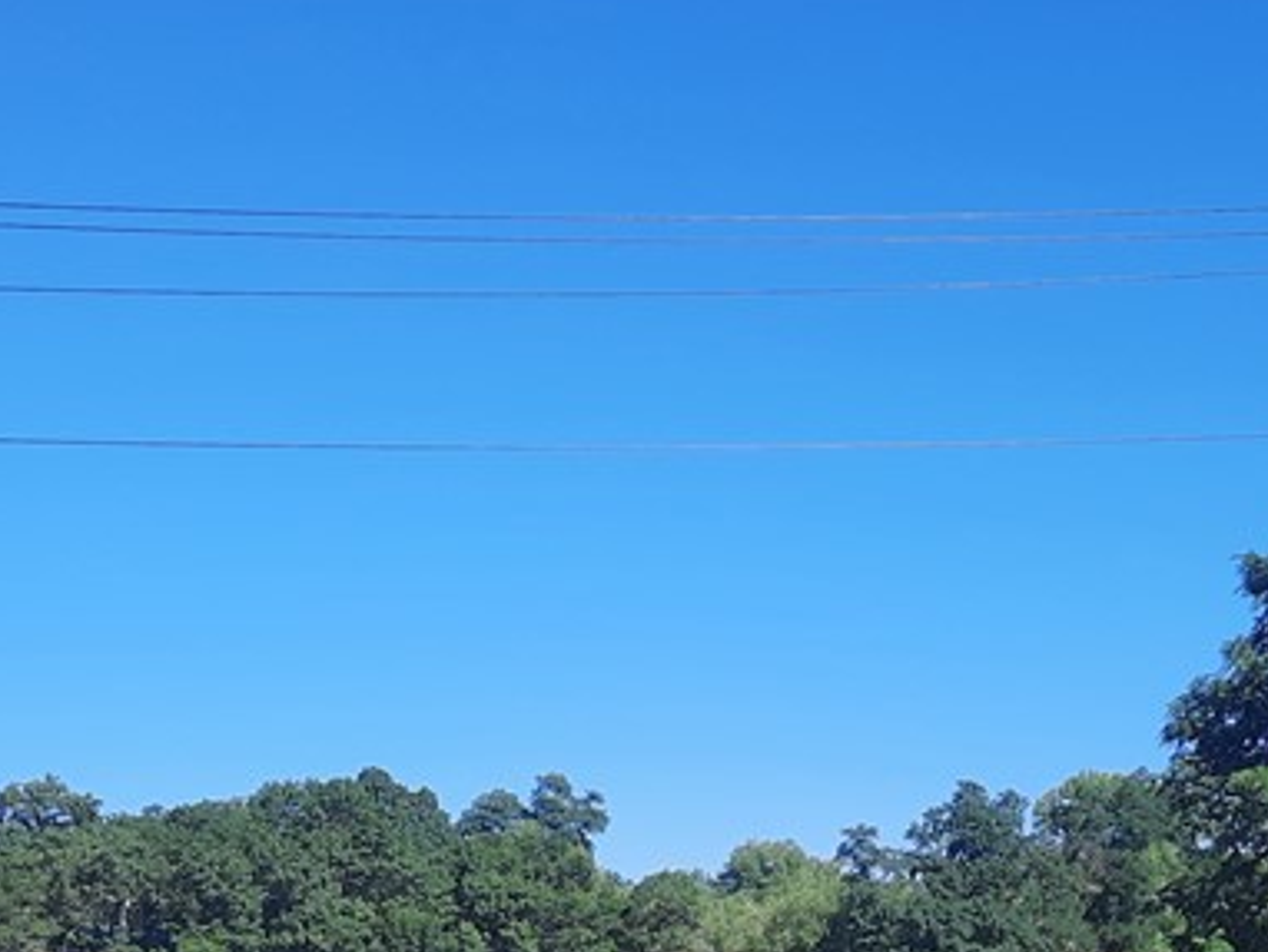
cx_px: 671
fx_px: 2456
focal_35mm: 67
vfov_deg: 20.5
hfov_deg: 28.9
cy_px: 1138
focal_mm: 4.6
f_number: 2
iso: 32
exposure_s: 1/846
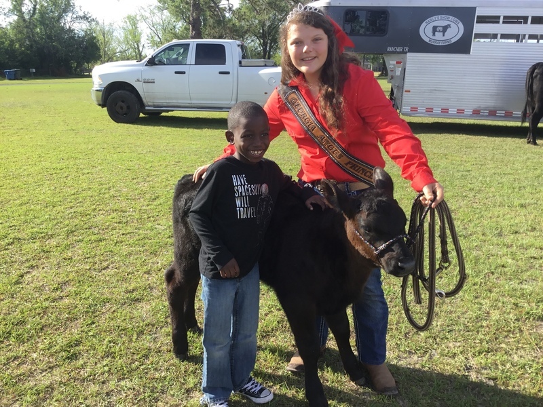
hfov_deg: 58.4
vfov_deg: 45.4
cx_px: 272
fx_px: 486
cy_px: 204
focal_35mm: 31
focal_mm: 3.3
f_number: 2.4
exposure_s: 1/438
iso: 25
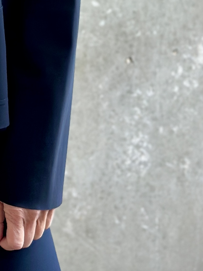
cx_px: -101
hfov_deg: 8.4
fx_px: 1353
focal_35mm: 173
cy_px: -149
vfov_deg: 11.0
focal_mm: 6.86
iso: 160
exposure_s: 1/100
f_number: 1.78
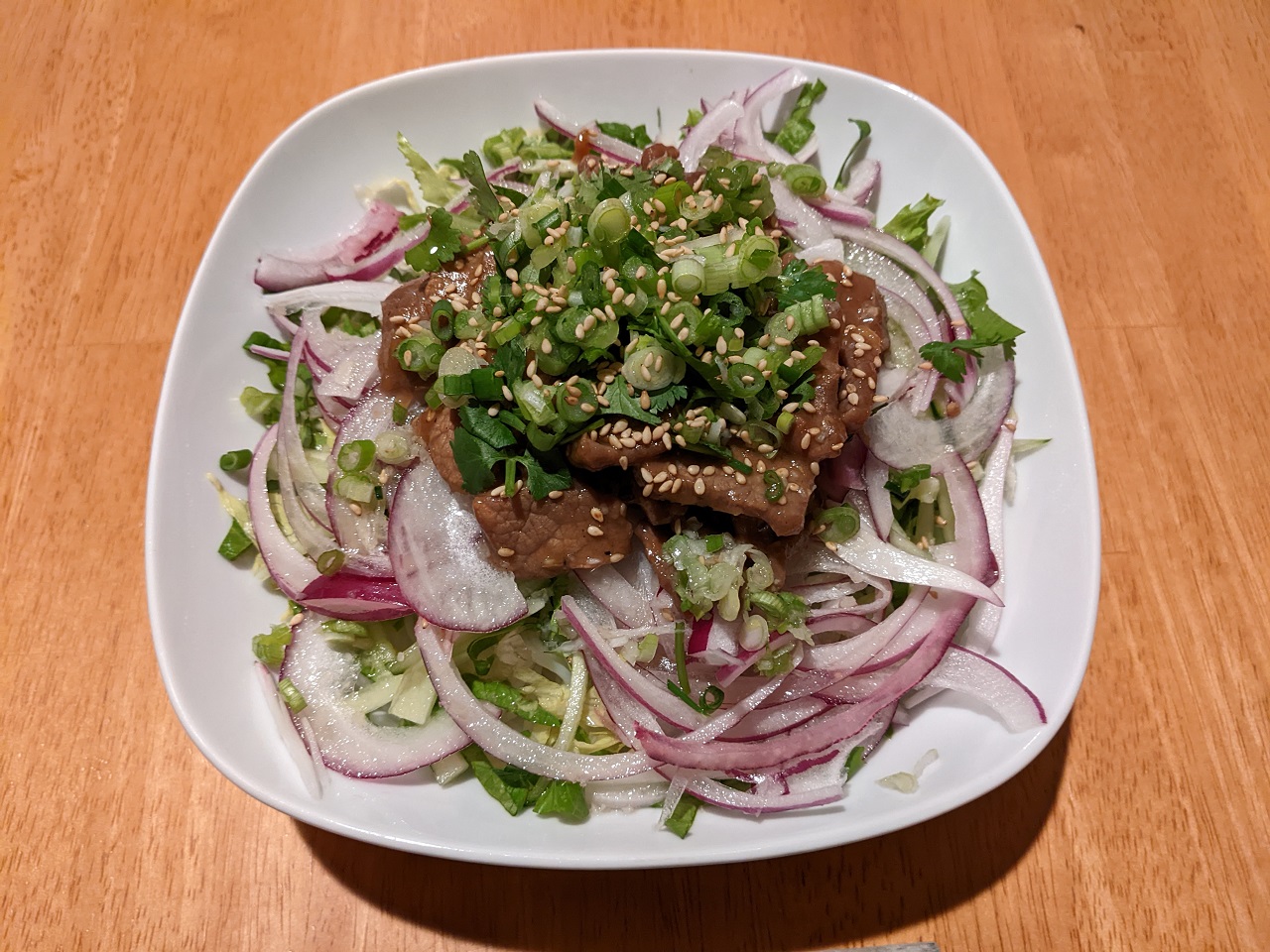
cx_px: 635
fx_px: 991
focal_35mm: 27
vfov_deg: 51.4
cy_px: 476
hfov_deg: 65.3
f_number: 1.8
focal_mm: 4.44
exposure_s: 1/30
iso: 418
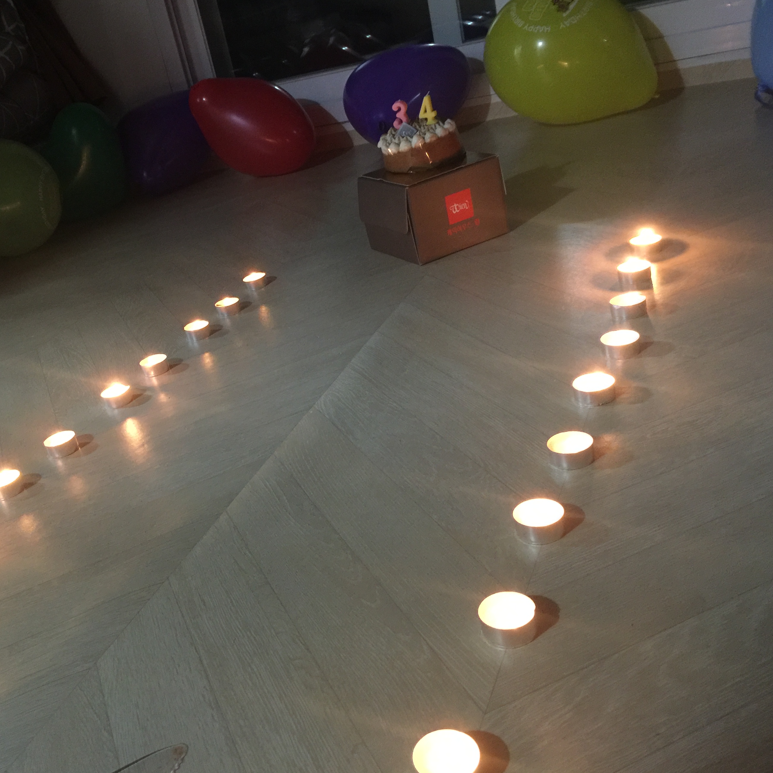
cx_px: 267
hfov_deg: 46.6
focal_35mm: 35
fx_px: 884
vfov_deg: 47.2
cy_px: 390
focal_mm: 4.15
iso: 100
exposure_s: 1/4
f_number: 2.2
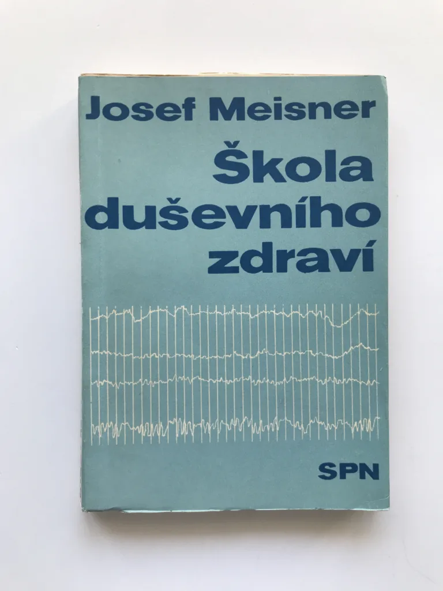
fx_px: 478
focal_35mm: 28
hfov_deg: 49.7
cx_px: 222
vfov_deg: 63.4
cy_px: 296
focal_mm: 3.99
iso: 32
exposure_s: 1/100
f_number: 1.8
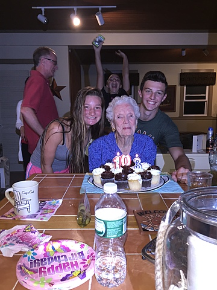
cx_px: 108
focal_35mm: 29
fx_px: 242
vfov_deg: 61.7
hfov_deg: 48.2
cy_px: 145
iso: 80
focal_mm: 4.15
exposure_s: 1/16
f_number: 2.2
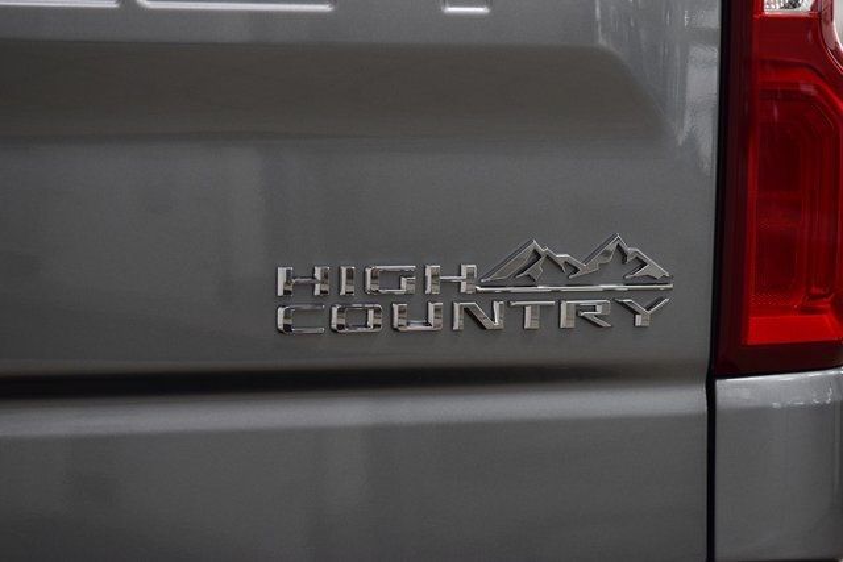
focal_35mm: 105
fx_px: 2459
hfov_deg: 19.5
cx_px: 422
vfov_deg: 13.0
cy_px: 281
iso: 1600
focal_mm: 70
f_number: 4
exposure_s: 1/125
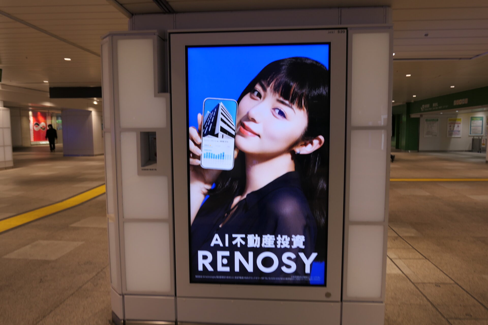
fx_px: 325
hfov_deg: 73.7
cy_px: 162
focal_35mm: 24
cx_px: 244
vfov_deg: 53.1
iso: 125
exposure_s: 1/125
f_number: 2.2
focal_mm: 8.8
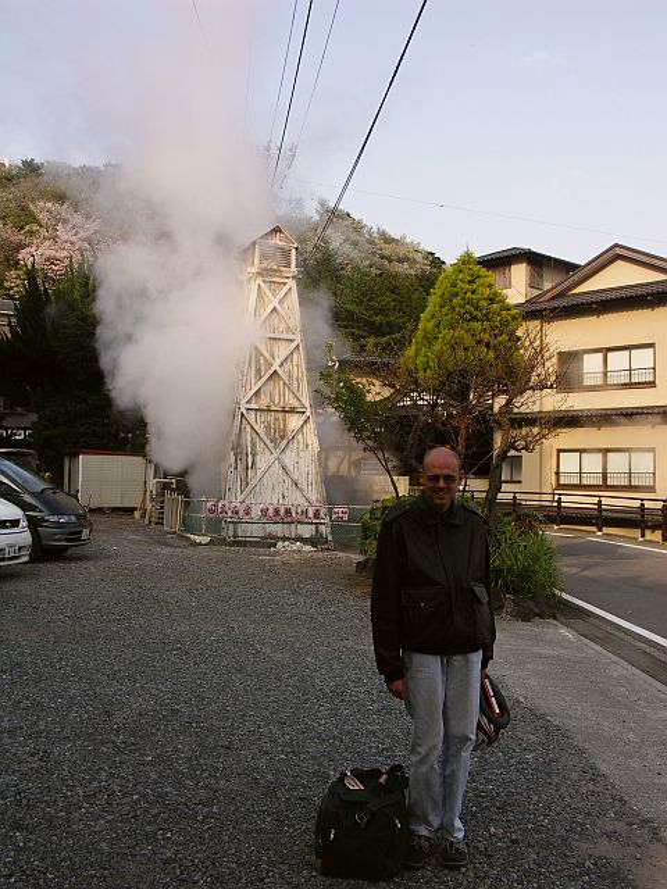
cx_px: 334
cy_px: 444
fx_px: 899
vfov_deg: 52.6
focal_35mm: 35
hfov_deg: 40.7
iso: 50
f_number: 5
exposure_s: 1/200
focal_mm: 9
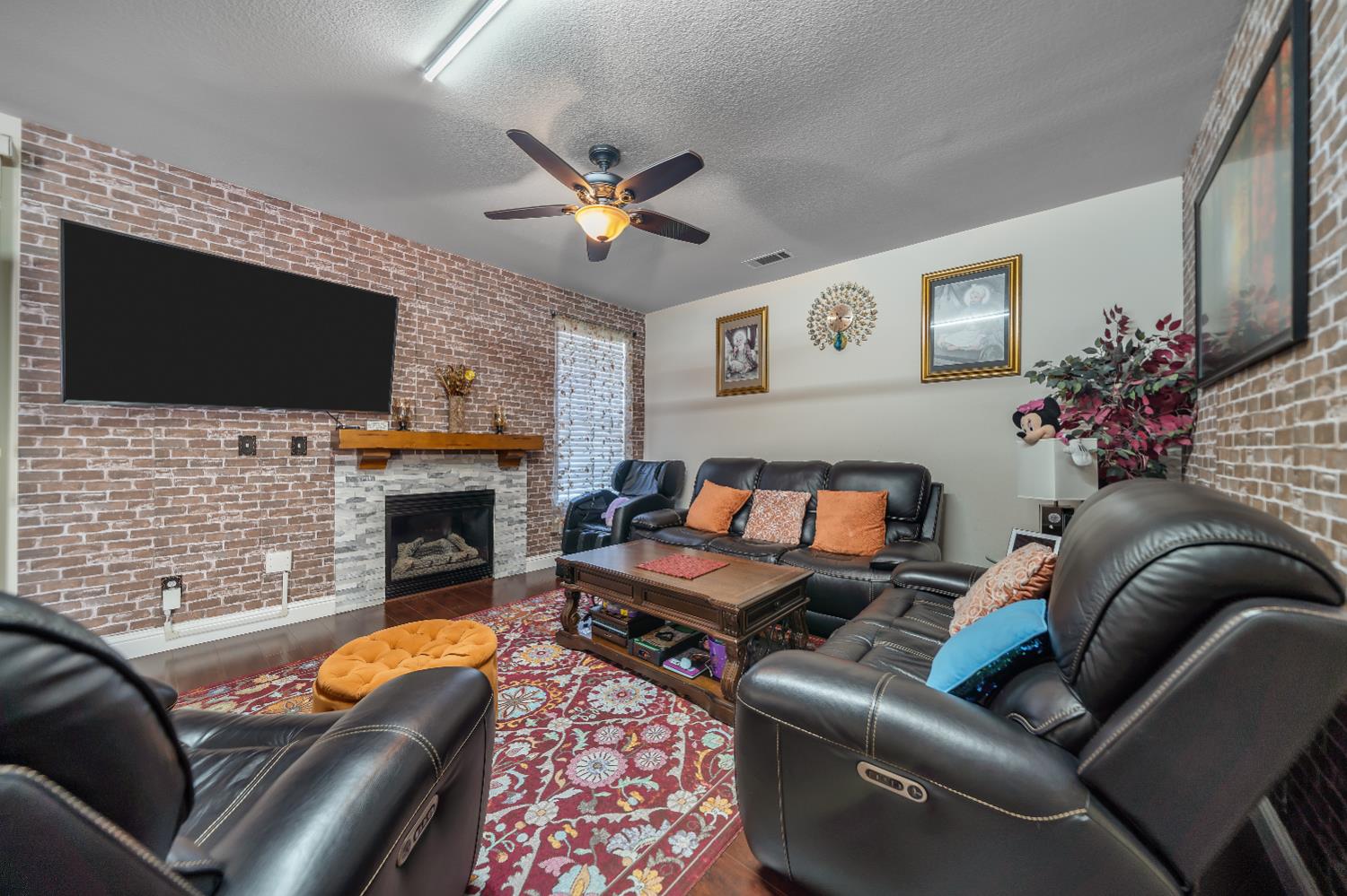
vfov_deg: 90.0
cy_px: 448
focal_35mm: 12
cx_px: 674
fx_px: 449
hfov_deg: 112.6
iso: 100
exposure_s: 1/1.67
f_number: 4.5
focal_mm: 12
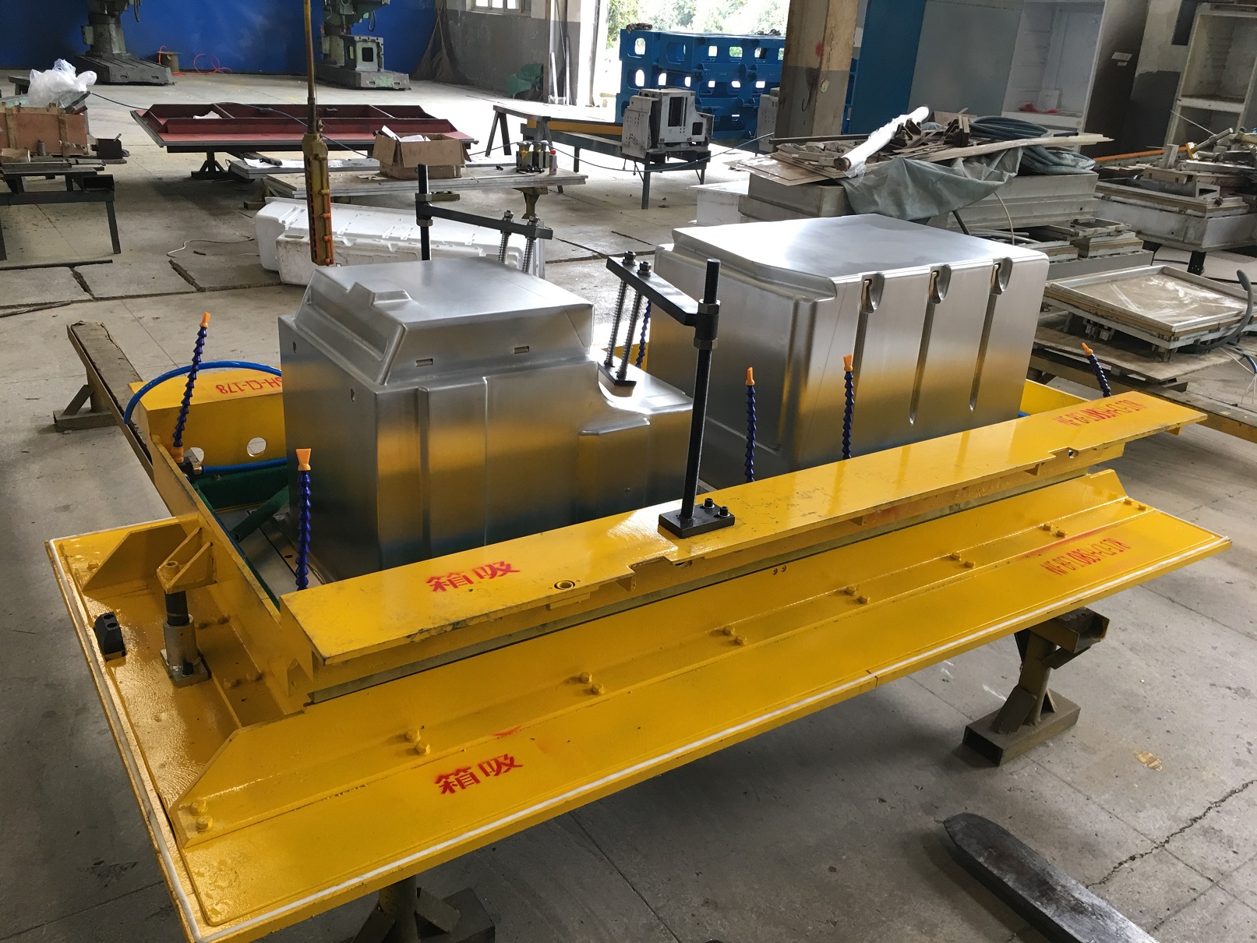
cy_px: 472
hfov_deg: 61.7
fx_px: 1053
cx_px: 628
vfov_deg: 48.2
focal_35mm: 29
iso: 50
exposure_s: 1/33
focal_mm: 4.15
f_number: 2.2
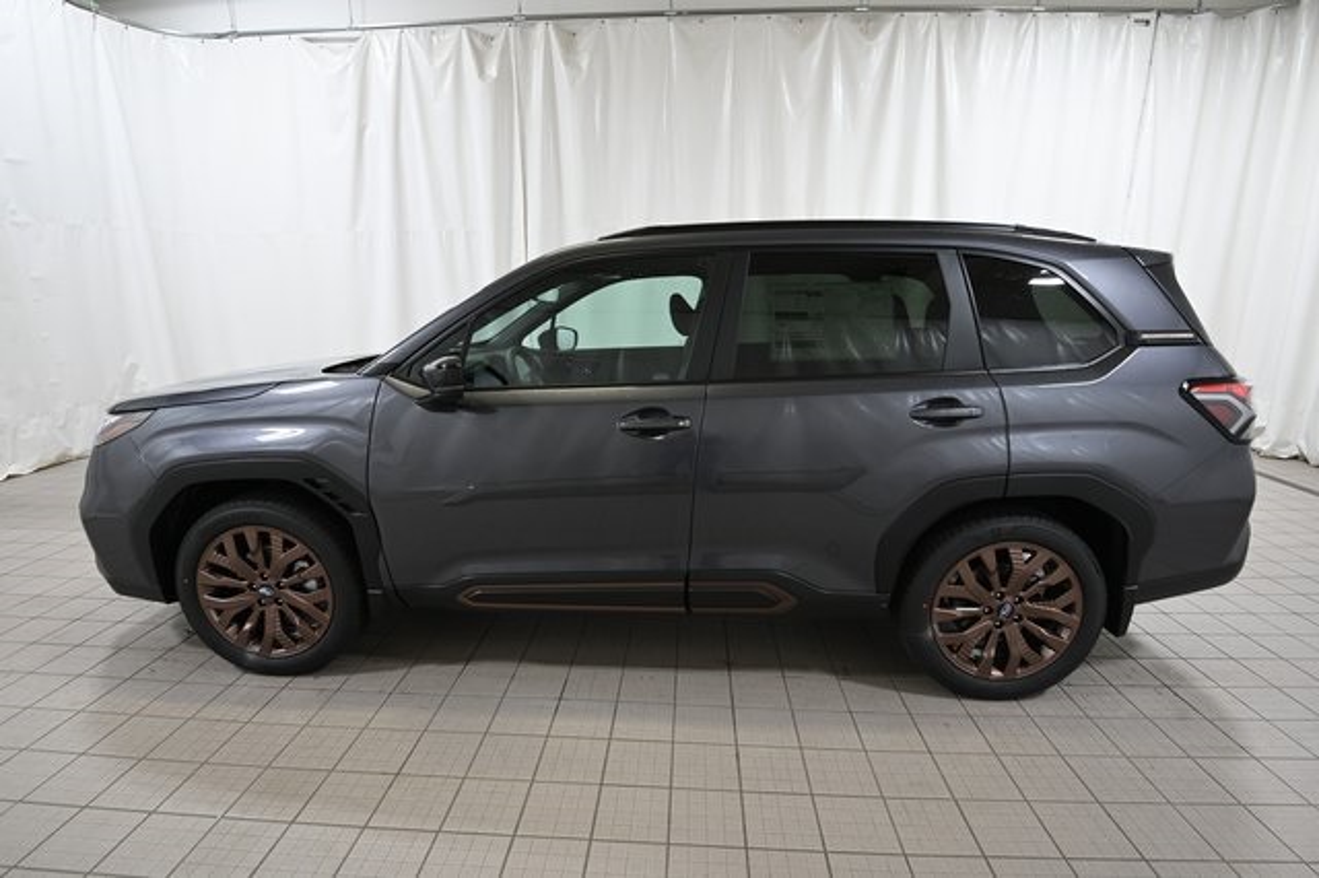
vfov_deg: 67.3
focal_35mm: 18
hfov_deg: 90.0
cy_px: 439
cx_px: 660
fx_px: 659
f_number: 7.1
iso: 640
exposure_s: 1/30
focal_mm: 18
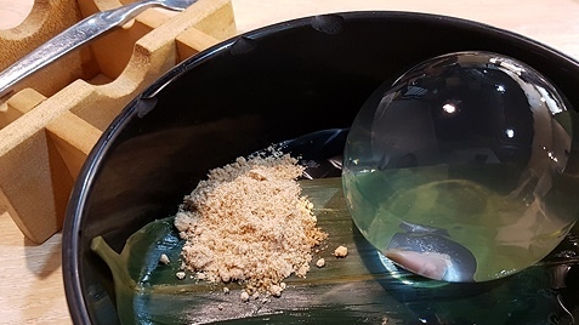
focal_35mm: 38
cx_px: 333
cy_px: 266
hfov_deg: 52.6
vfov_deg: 30.3
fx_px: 583
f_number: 1.7
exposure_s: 1/17
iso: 200
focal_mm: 4.2
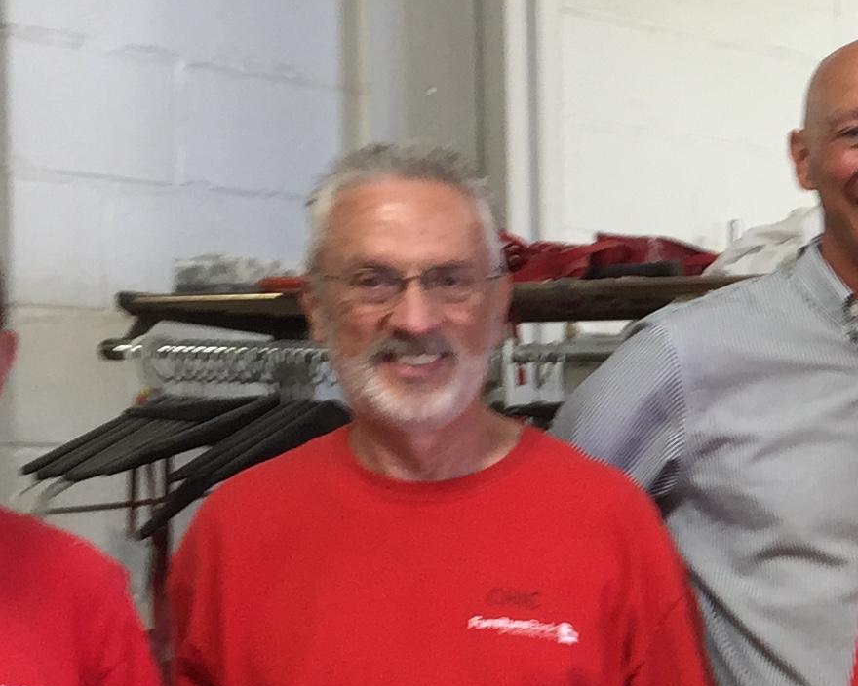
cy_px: 517
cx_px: 1404
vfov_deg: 14.6
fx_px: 2666
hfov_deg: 16.2
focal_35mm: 105
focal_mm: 4.15
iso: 50
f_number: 2.2
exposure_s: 1/30
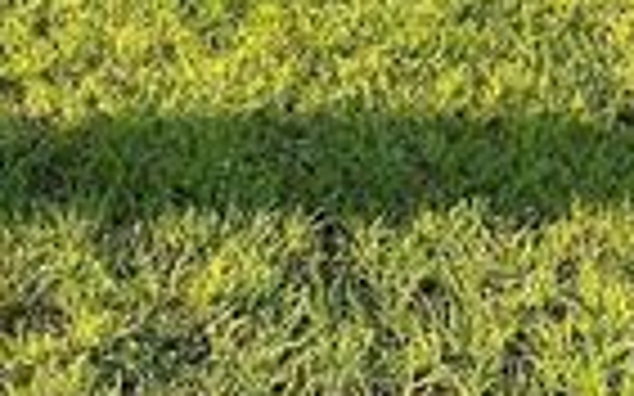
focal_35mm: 98
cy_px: -407
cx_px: -319
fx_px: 1693
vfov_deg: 11.9
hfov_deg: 18.7
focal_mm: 5.1
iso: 50
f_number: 1.6
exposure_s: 1/534
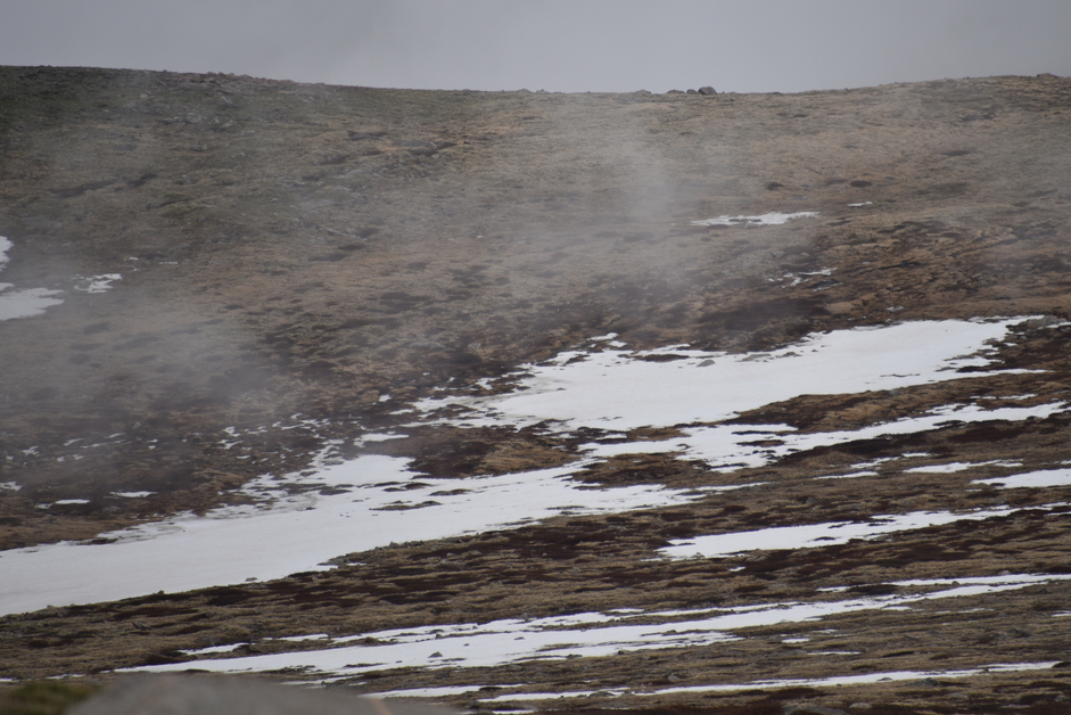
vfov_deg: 3.4
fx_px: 12141
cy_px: 244
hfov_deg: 5.1
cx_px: 619
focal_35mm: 408
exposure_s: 1/640
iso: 125
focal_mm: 300
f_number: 5.6
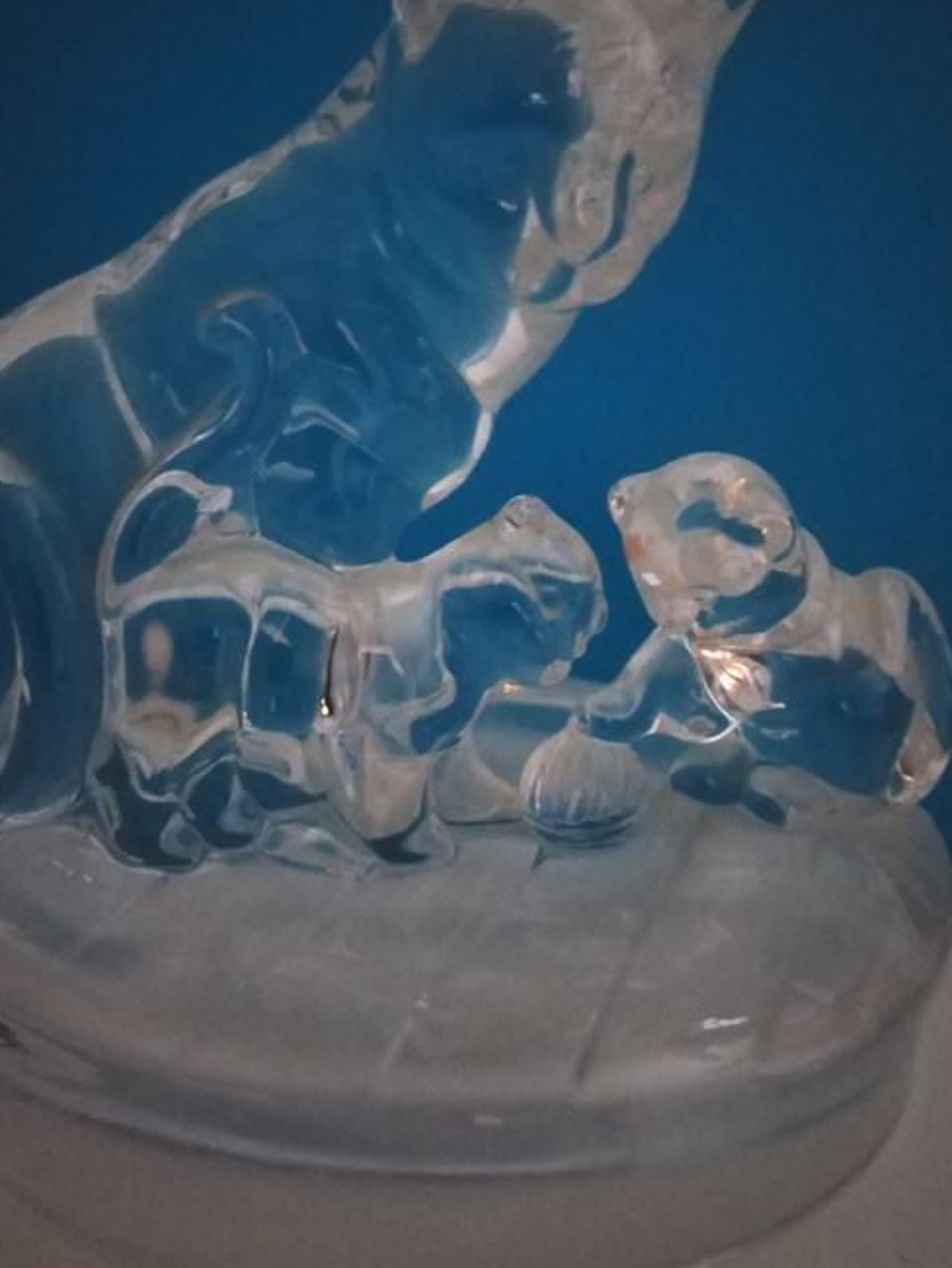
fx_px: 1466
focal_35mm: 40
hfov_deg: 36.0
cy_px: 486
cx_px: 484
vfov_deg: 46.4
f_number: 1.8
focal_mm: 3.6
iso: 6225
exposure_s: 1/15
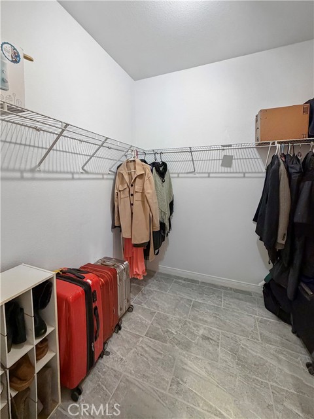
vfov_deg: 102.1
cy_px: 210
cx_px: 157
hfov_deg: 85.7
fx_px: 169
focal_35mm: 14
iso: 400
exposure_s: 1/60
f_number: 2.2
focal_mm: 2.22
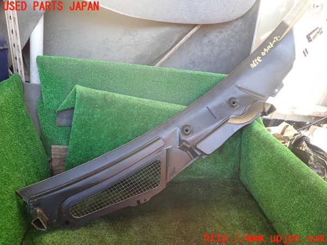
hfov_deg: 69.4
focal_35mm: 25
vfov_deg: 54.9
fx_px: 236
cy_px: 122
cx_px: 164
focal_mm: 4.5
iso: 160
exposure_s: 1/60
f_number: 2
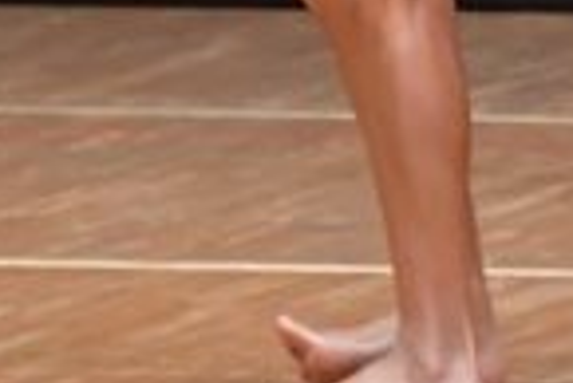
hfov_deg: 1.4
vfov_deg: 0.9
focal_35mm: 1519
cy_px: -466
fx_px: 24201
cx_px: 496
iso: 6400
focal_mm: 190
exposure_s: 1/400
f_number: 5.6
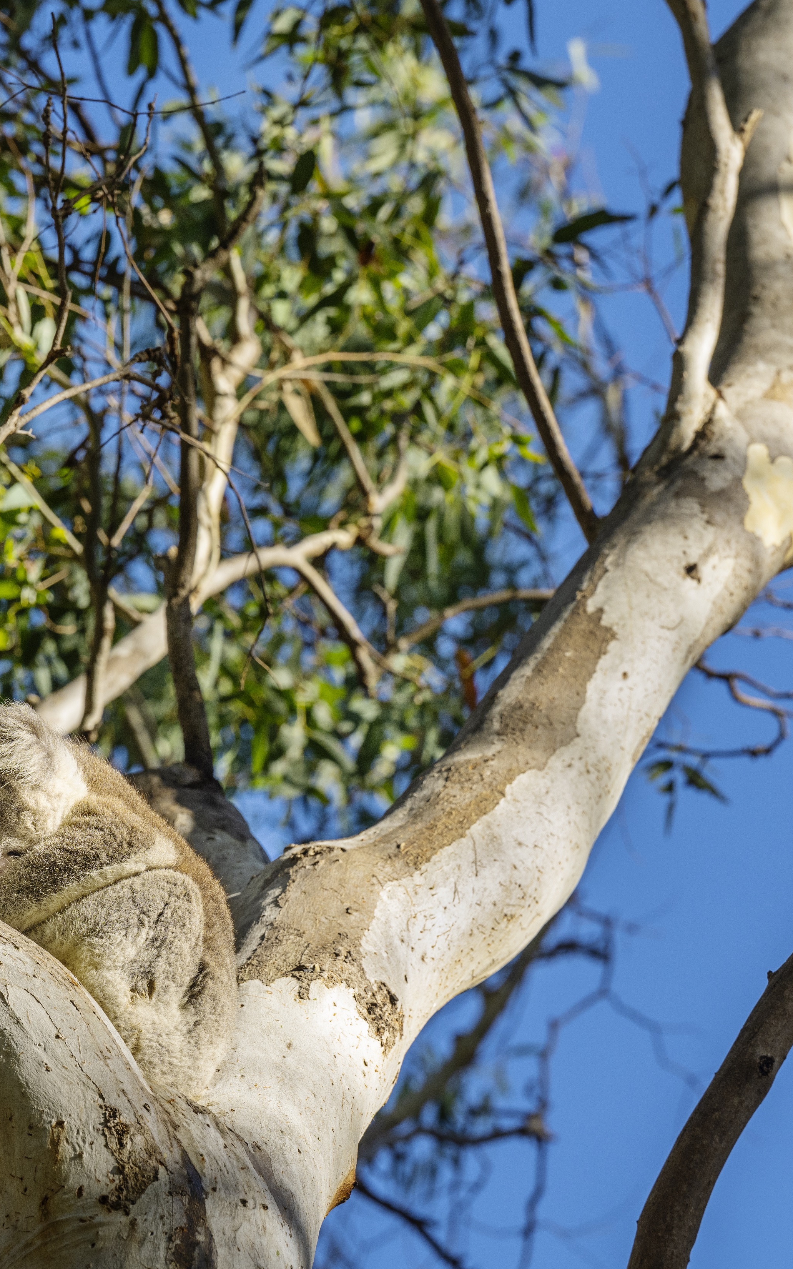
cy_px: 635
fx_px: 10579
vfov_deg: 6.9
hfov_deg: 4.3
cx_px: 406
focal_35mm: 306
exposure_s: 1/500
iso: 250
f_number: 7.1
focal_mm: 200
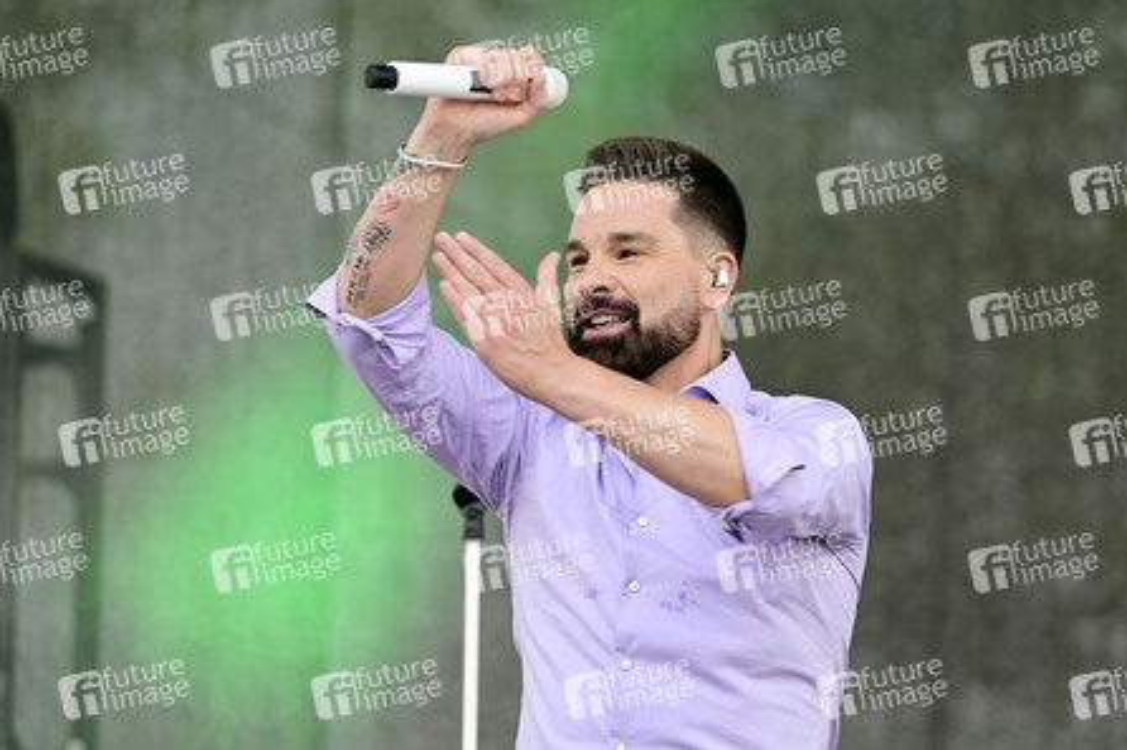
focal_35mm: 202
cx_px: 562
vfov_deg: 6.8
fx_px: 6321
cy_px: 374
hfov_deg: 10.2
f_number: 2.8
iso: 110
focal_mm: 200
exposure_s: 1/250
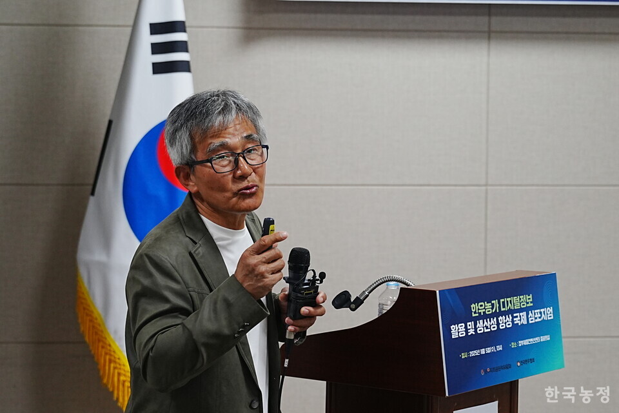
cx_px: 310
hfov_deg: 19.5
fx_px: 1805
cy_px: 206
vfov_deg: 13.0
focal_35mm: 105
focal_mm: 70
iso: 1000
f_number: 4
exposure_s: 1/125
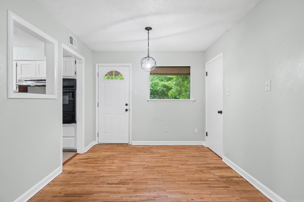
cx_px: 152
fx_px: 152
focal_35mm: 18
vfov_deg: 67.4
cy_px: 101
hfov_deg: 90.0
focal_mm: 12
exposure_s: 1.3
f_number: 9
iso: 250
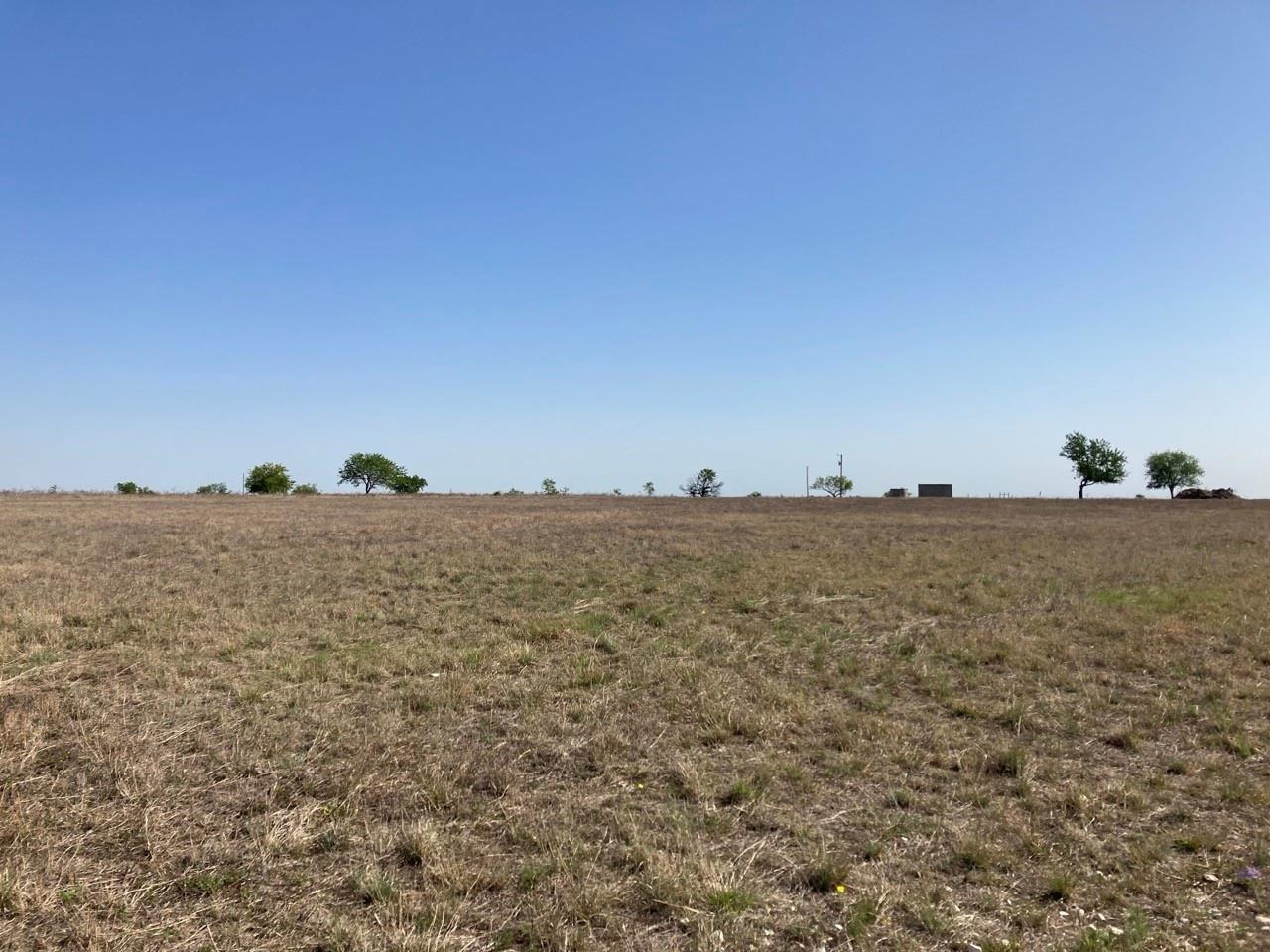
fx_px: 1027
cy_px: 476
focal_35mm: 28
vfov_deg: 49.7
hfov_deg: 63.4
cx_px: 635
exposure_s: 1/3247
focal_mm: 3.99
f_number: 1.8
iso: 20
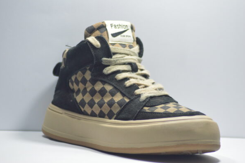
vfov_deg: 6.7
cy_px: 81
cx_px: 122
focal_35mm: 205
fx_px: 1392
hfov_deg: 10.1
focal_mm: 135
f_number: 4.2
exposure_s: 1/125
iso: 900
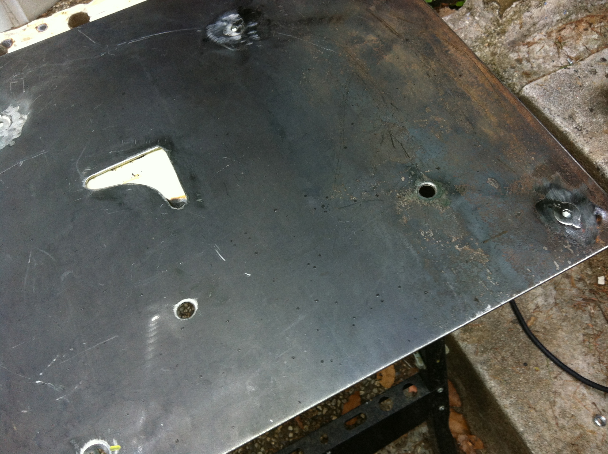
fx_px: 614
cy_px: 227
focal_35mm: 35
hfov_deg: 52.7
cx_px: 304
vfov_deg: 40.6
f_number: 2.8
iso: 80
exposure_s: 1/30
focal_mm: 3.85
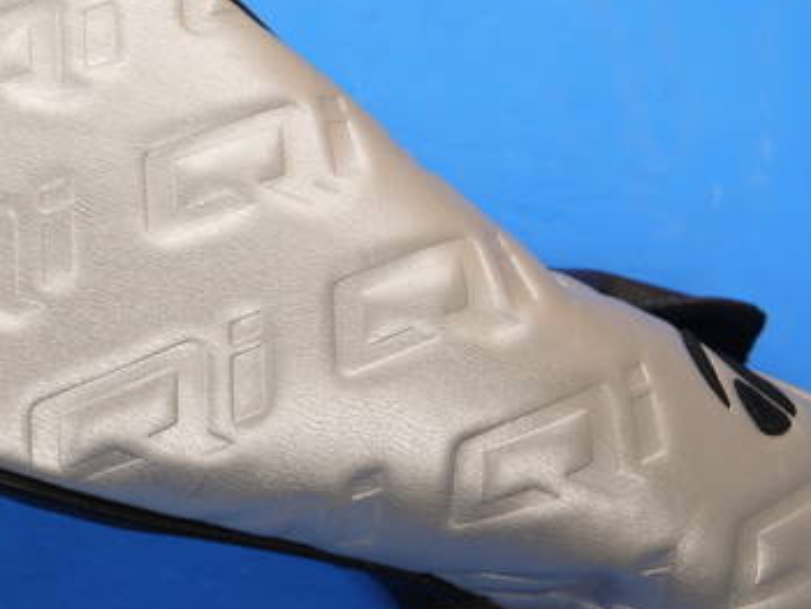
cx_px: 130
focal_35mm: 84
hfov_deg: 22.9
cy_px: 213
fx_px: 1969
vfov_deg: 17.6
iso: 160
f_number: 4.4
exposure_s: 1/60
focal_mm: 23
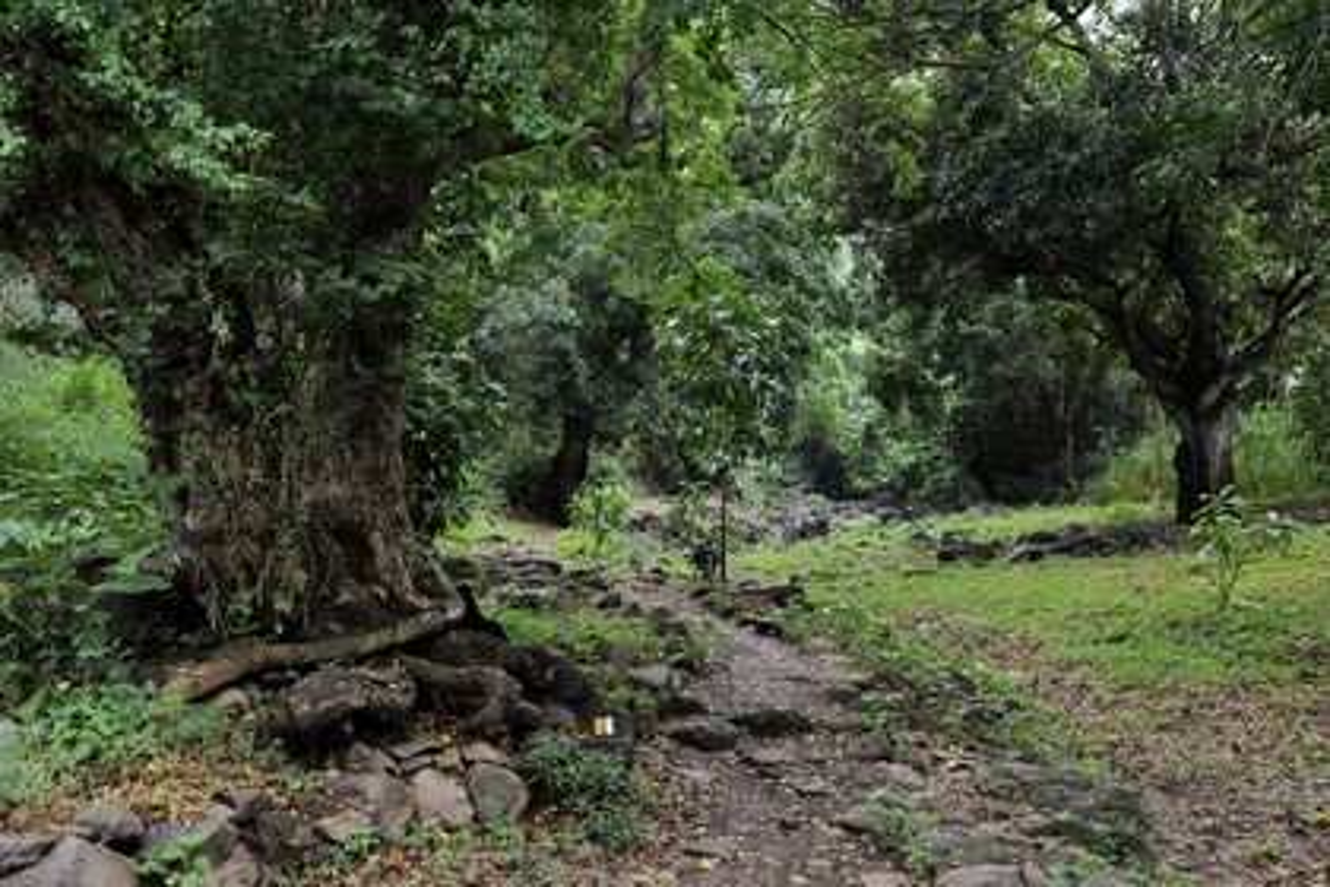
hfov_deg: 46.4
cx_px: 665
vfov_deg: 31.9
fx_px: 1552
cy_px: 444
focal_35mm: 42
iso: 800
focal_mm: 42
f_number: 4
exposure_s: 1/160
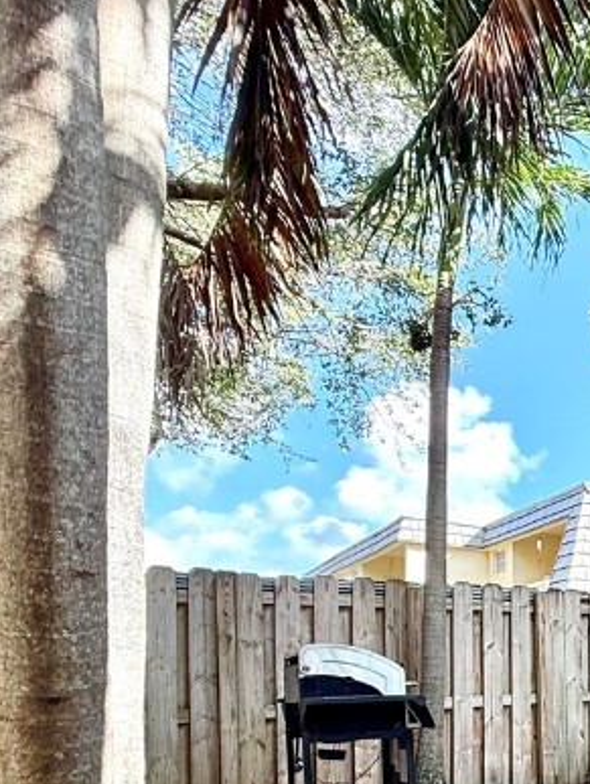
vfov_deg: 45.4
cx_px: 874
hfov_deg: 27.5
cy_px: 705
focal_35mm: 37
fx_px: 839
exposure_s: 1/182
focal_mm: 2.22
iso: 64
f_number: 2.2
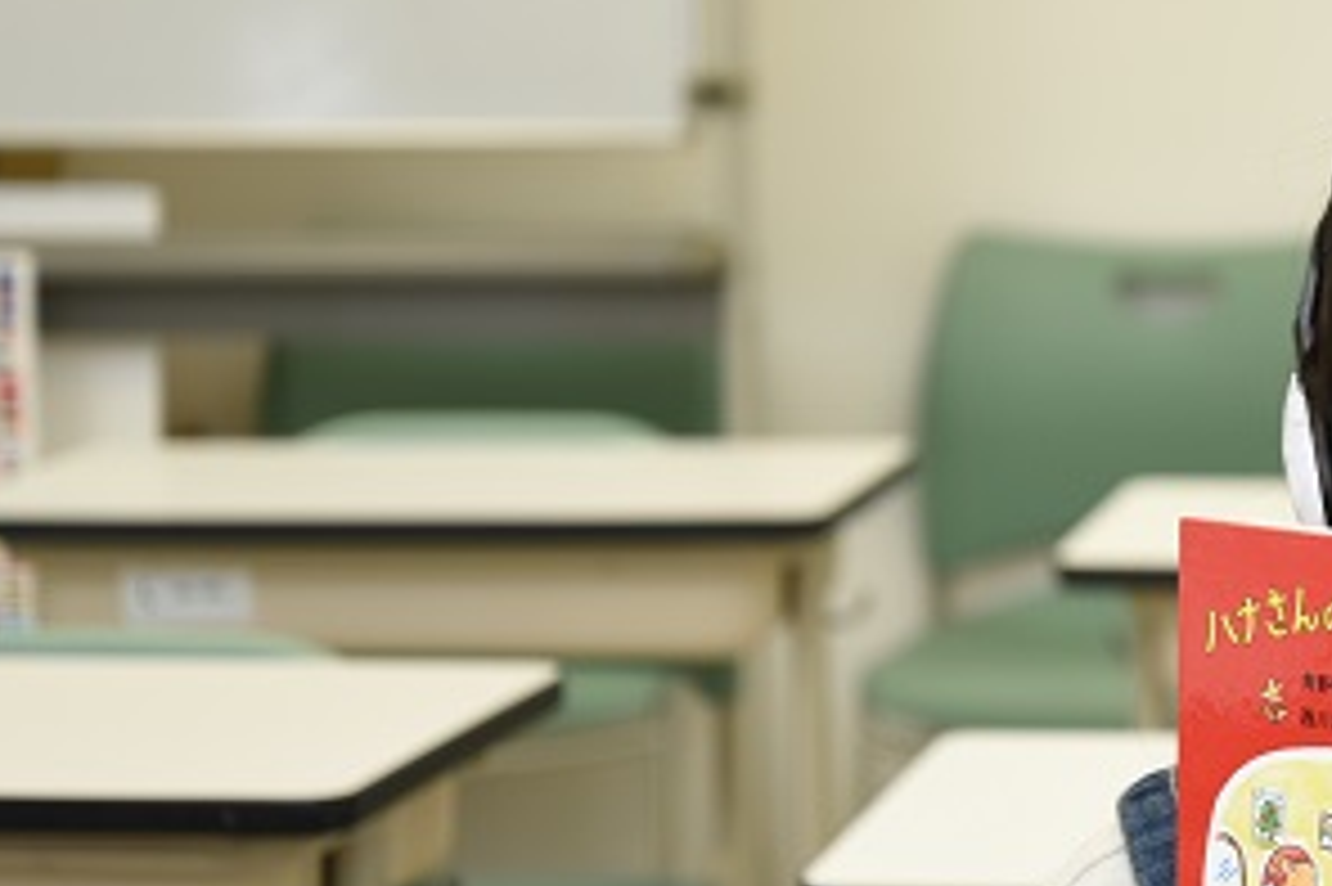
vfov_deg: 9.9
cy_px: 436
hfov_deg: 14.7
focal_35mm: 138
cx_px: 1260
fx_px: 5103
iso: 400
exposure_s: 1/100
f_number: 4.5
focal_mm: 68
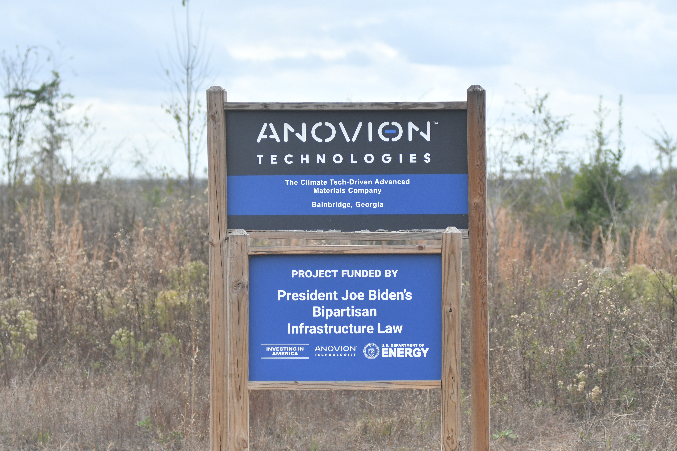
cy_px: 226
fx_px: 2256
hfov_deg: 17.1
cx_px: 338
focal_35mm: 120
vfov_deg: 11.4
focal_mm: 80
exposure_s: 1/8000
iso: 1600
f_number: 3.2
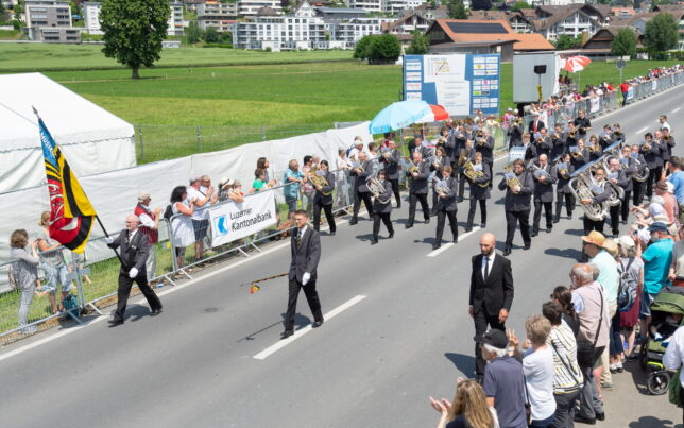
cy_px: 212
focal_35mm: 36
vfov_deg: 35.4
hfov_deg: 54.0
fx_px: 671
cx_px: 344
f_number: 10
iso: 100
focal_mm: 35
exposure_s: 1/200
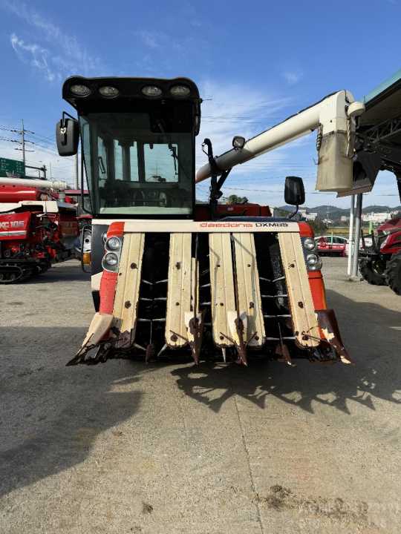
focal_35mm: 24
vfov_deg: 71.6
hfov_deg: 56.8
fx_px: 371
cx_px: 200
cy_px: 267
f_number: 1.78
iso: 80
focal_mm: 6.76
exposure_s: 1/5000
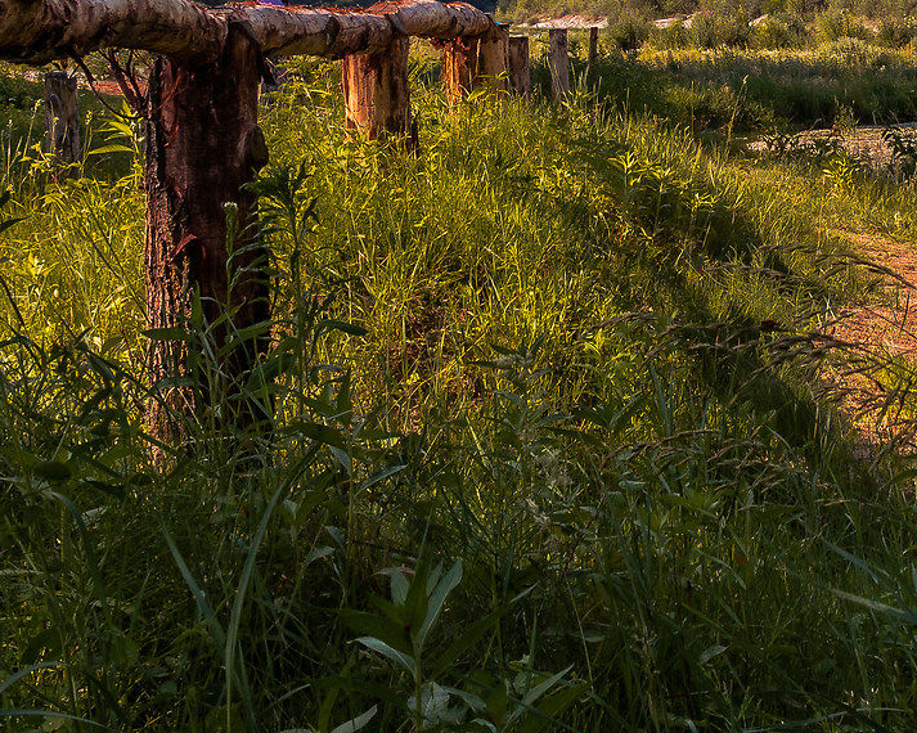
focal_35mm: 81
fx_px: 2186
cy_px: 0
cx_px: 783
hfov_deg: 23.2
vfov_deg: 18.5
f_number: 11
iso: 200
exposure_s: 1/125
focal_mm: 17
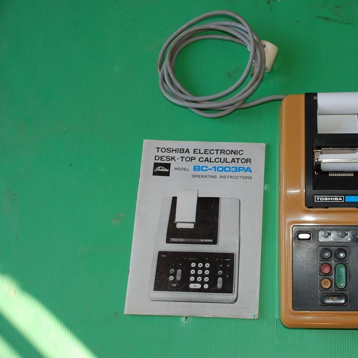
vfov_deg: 28.8
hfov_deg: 28.3
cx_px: 269
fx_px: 698
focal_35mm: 60
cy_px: 180
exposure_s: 1/60
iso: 250
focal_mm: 31
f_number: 4.2
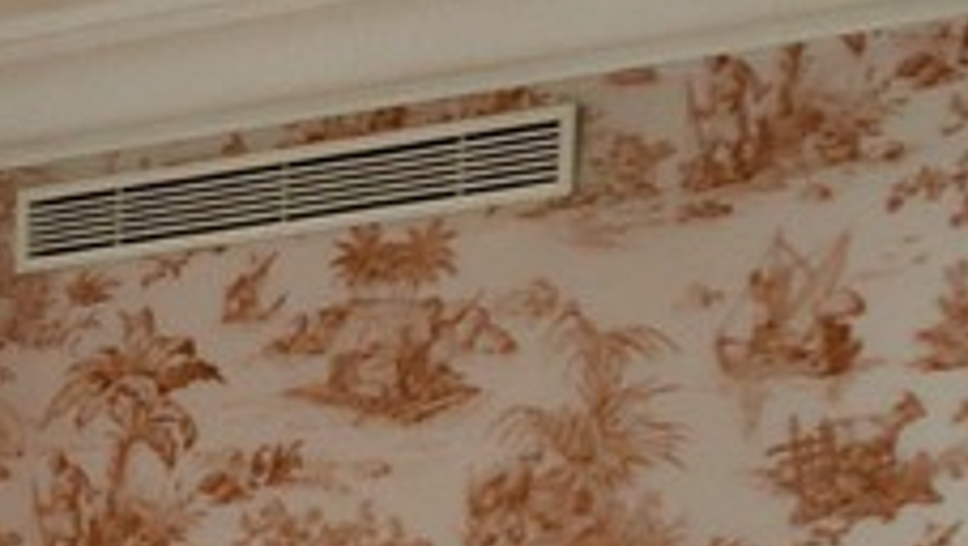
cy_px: 1570
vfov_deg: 6.4
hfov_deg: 9.2
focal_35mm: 177
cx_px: -2132
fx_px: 4546
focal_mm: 24
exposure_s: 1/30
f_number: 5.6
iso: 1600
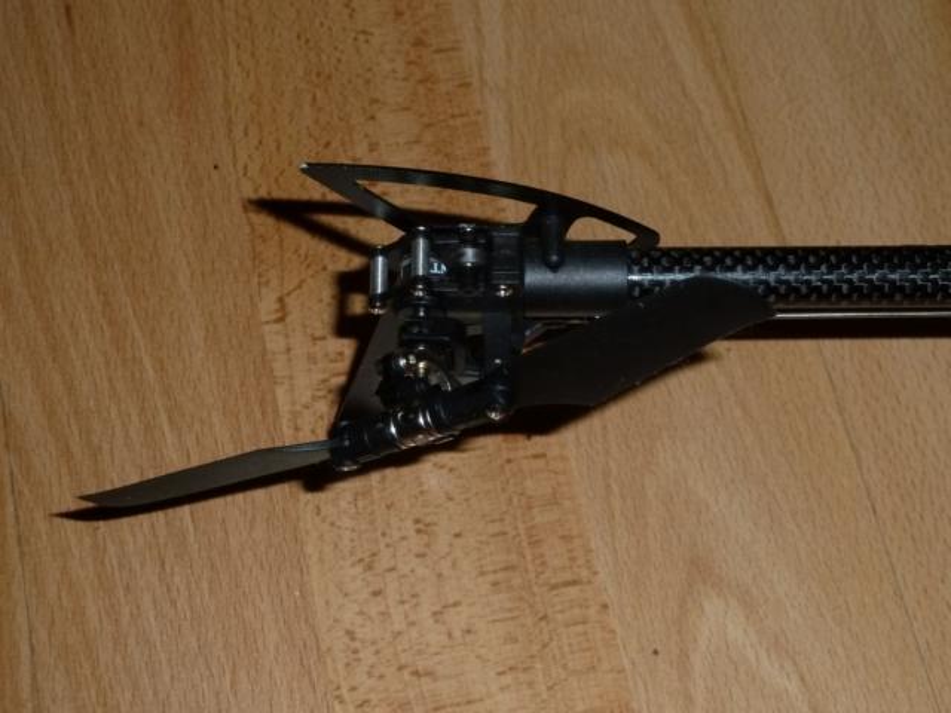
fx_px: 1978
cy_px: 356
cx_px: 476
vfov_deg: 20.4
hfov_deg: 27.0
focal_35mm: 72
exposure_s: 1/80
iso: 320
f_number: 4.1
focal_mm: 11.9
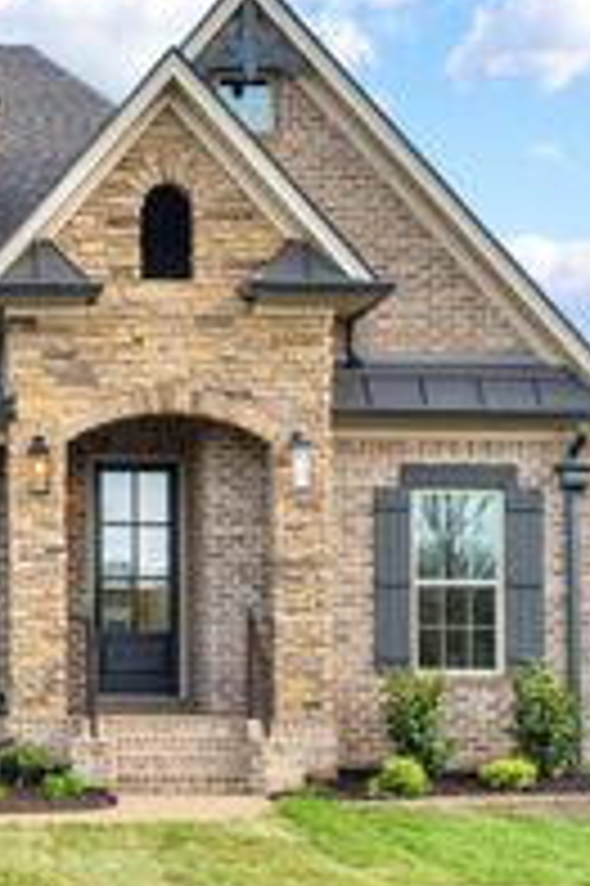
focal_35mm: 89
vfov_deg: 22.9
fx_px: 2192
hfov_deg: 14.6
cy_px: 398
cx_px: -194
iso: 400
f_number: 8
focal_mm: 35
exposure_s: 1/125
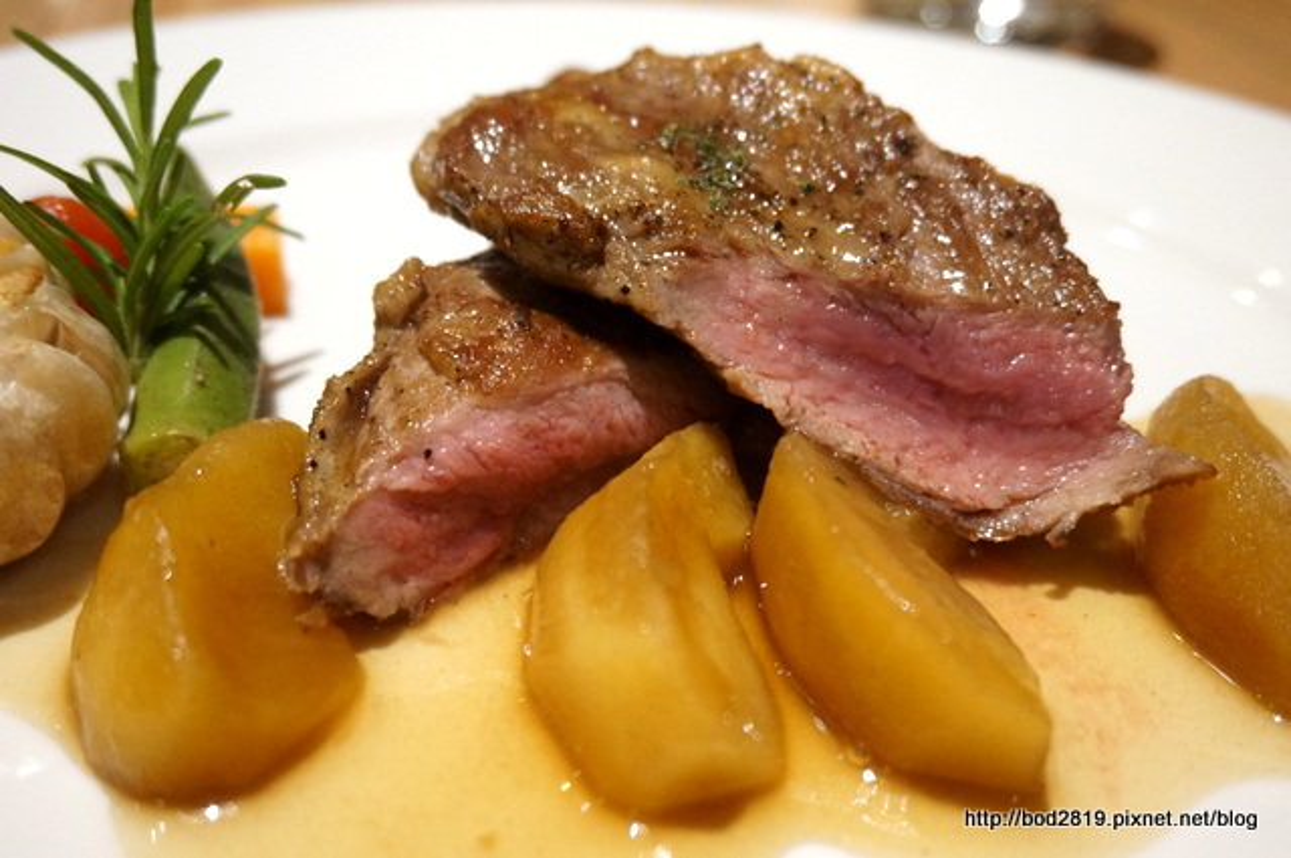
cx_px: 646
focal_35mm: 38
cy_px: 429
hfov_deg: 51.3
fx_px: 1343
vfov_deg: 35.4
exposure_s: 1/60
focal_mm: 25
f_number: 4.5
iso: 2500
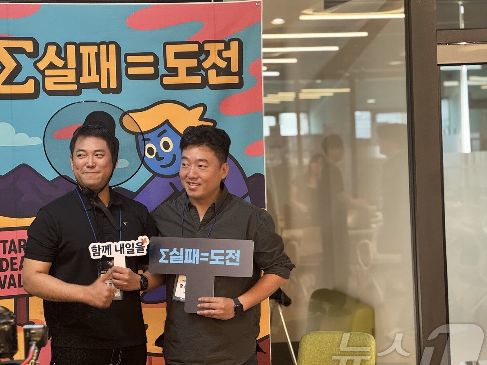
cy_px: 176
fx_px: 1252
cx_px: 210
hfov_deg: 22.0
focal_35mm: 89
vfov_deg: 16.6
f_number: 2.8
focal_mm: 9
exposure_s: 1/60
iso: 320
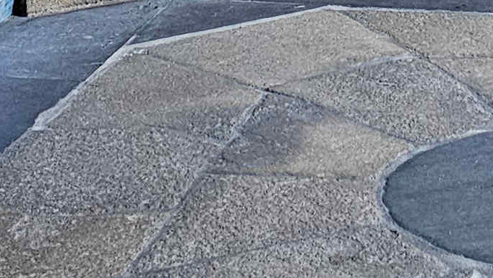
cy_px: -794
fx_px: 1922
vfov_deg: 6.7
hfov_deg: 14.4
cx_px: 461
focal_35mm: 147
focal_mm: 6.3
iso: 640
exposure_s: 1/170
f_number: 1.7
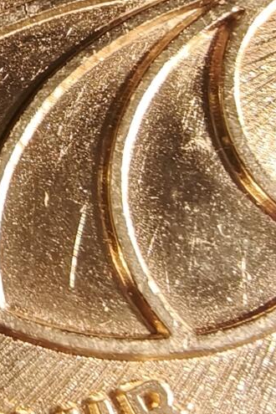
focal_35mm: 87
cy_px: 243
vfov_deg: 23.4
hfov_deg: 15.3
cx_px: -28
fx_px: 1000
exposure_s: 1/55.2
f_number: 2
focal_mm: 2.32
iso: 160
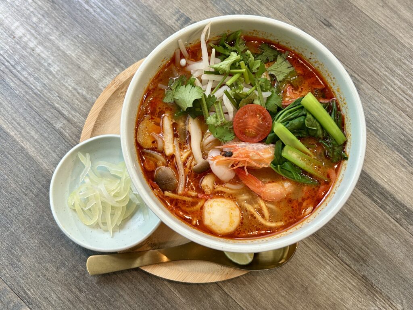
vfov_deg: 53.1
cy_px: 155
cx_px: 206
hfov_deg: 67.3
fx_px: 310
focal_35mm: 26
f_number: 1.5
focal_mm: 5.7
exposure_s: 1/50
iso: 160
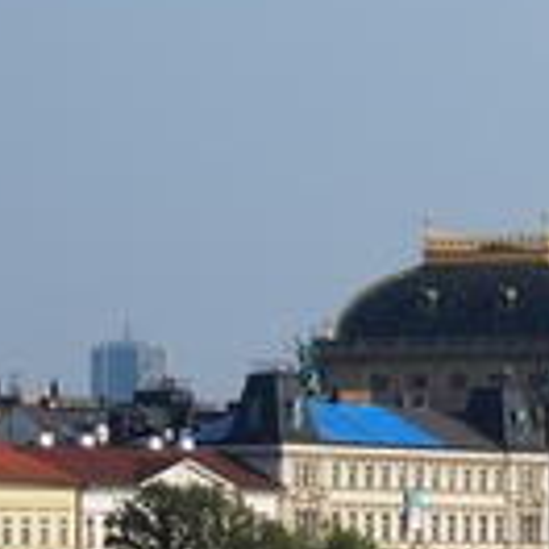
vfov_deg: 5.2
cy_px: 445
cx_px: 736
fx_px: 6065
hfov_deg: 5.2
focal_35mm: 338
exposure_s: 1/1250
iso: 100
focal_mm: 24
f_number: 4
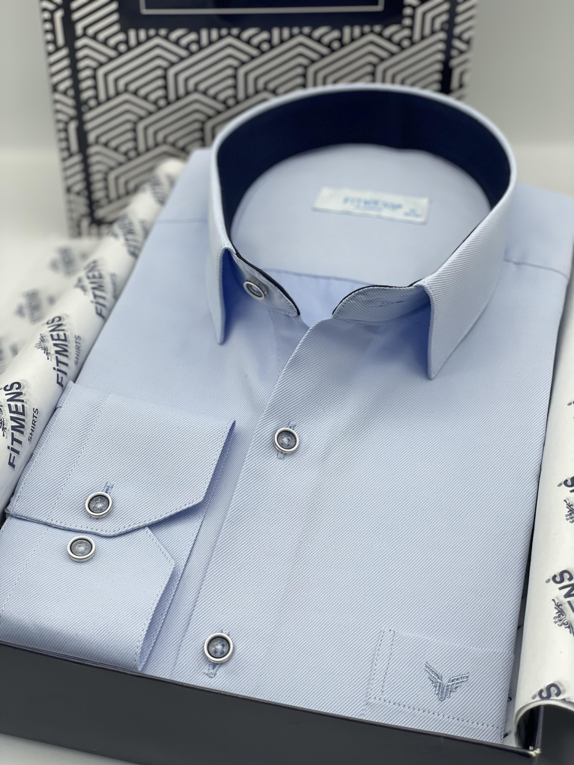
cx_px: 287
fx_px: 1150
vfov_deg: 36.8
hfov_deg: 28.0
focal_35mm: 52
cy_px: 382
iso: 25
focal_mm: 6
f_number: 2
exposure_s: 1/122
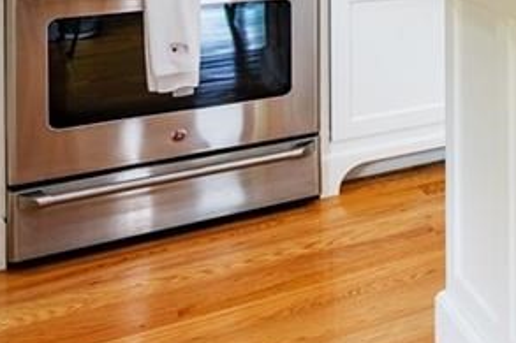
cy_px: -134
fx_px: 802
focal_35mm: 56
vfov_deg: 21.3
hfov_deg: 27.8
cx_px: 713
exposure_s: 1/5
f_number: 6.3
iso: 100
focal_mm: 16
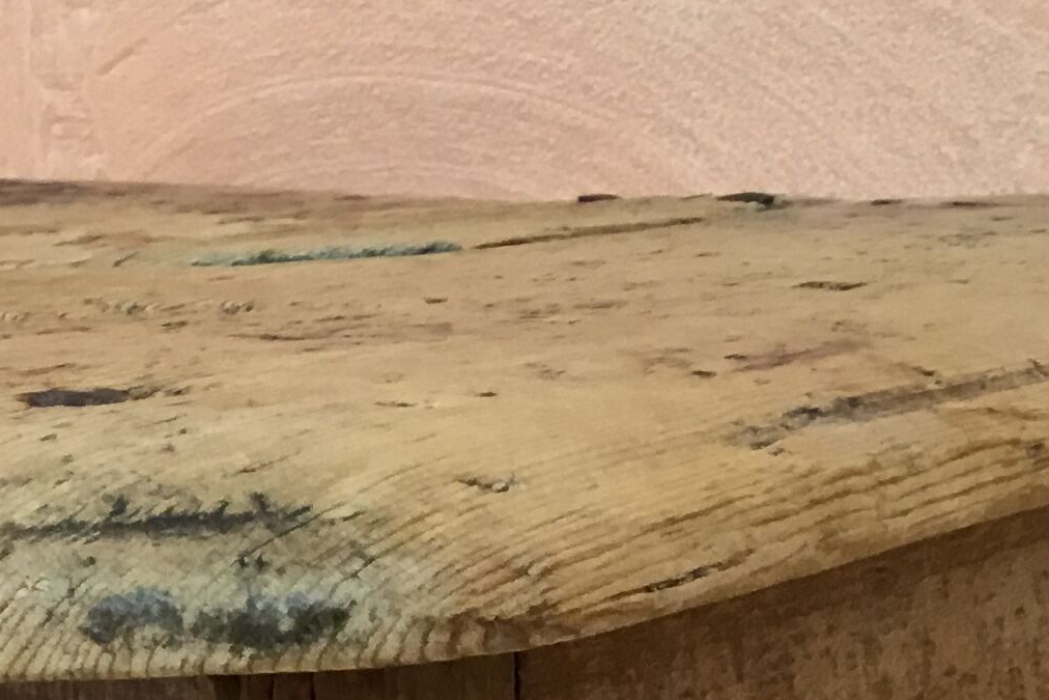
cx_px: -95
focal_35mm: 104
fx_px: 3031
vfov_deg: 12.7
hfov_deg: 18.9
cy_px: 923
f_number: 2.4
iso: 100
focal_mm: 3.3
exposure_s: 1/33
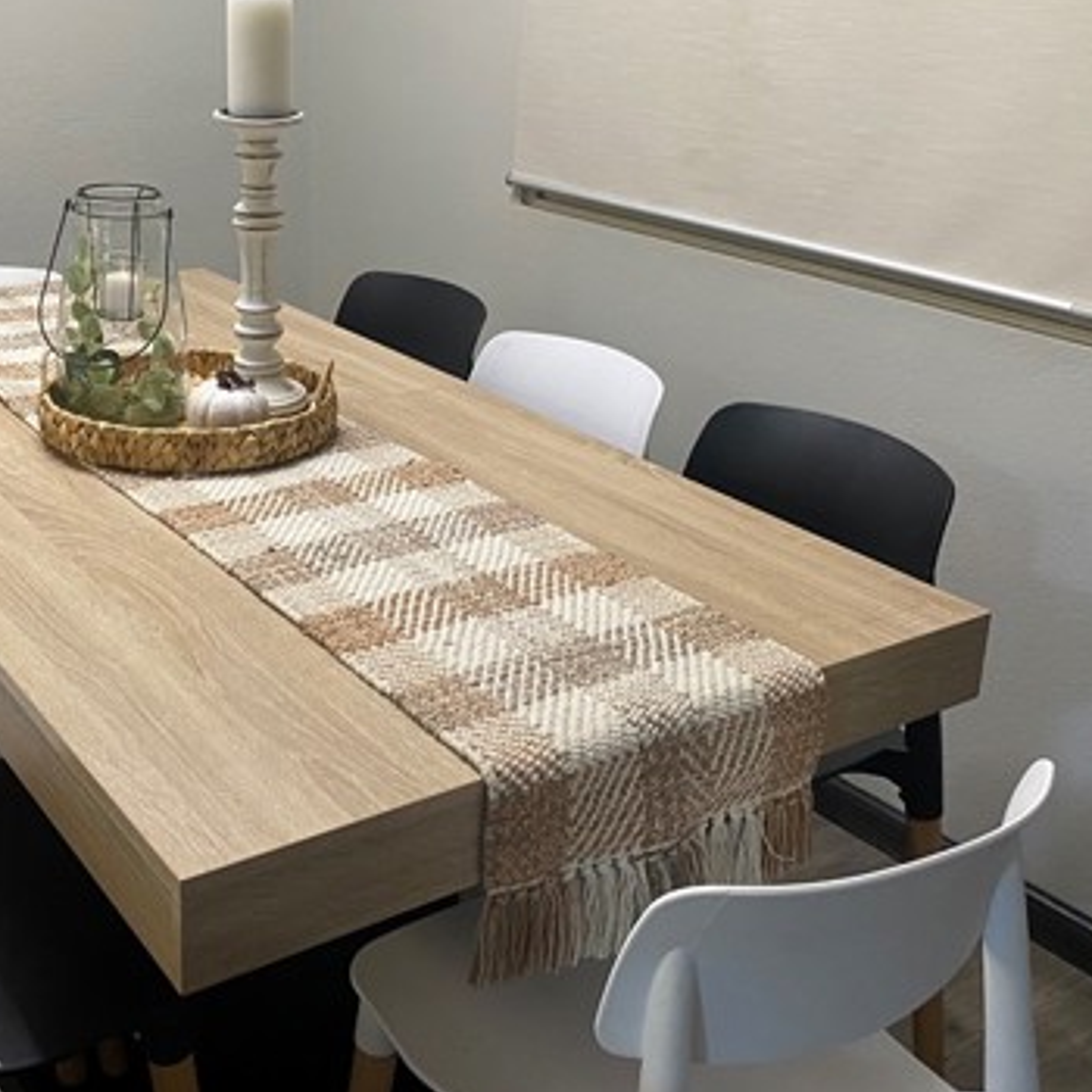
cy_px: 381
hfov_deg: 39.6
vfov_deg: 39.6
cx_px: 378
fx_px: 1499
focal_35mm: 42
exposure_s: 1/60
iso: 160
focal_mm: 4.25
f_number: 1.8
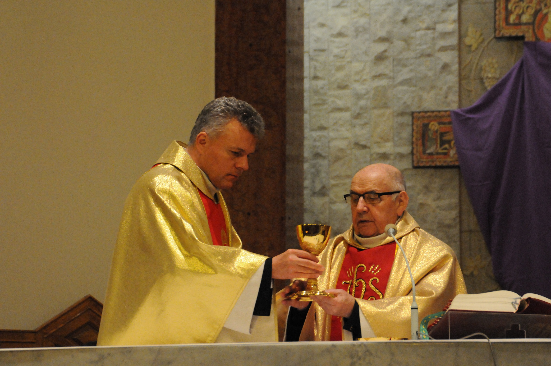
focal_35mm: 180
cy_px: 183
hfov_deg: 11.4
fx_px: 2752
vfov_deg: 7.6
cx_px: 276
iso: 3200
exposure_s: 1/50
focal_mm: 120
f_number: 5.6
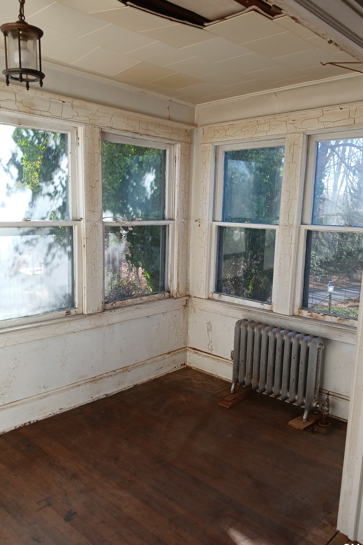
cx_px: 197
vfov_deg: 65.5
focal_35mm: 28
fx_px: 424
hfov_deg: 46.3
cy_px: 275
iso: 20
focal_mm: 3.98
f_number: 1.8
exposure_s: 1/50
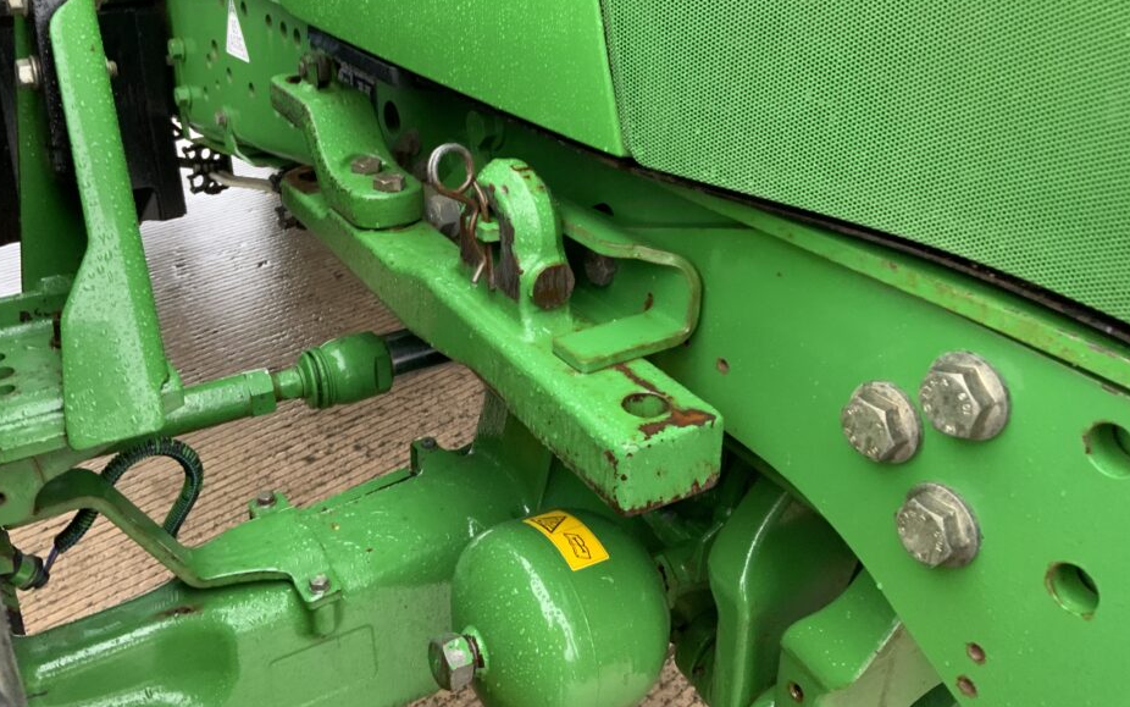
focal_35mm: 34
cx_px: 516
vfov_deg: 36.9
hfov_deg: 56.6
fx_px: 1047
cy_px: 239
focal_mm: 3
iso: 160
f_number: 1.8
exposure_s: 1/60
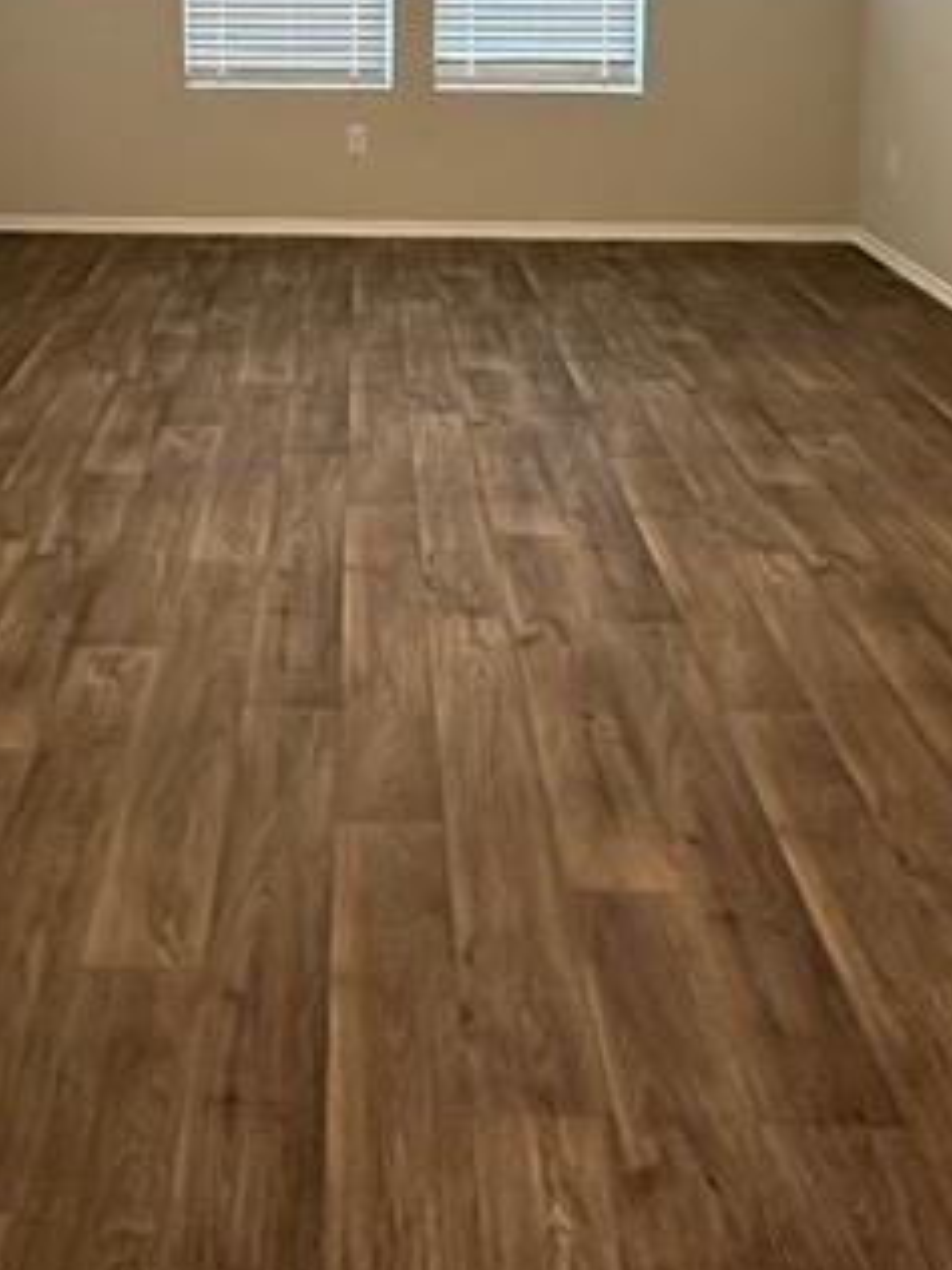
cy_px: 8
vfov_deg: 45.7
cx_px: 345
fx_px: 1247
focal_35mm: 34
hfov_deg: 41.4
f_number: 2.2
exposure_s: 1/60
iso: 500
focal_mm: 2.22
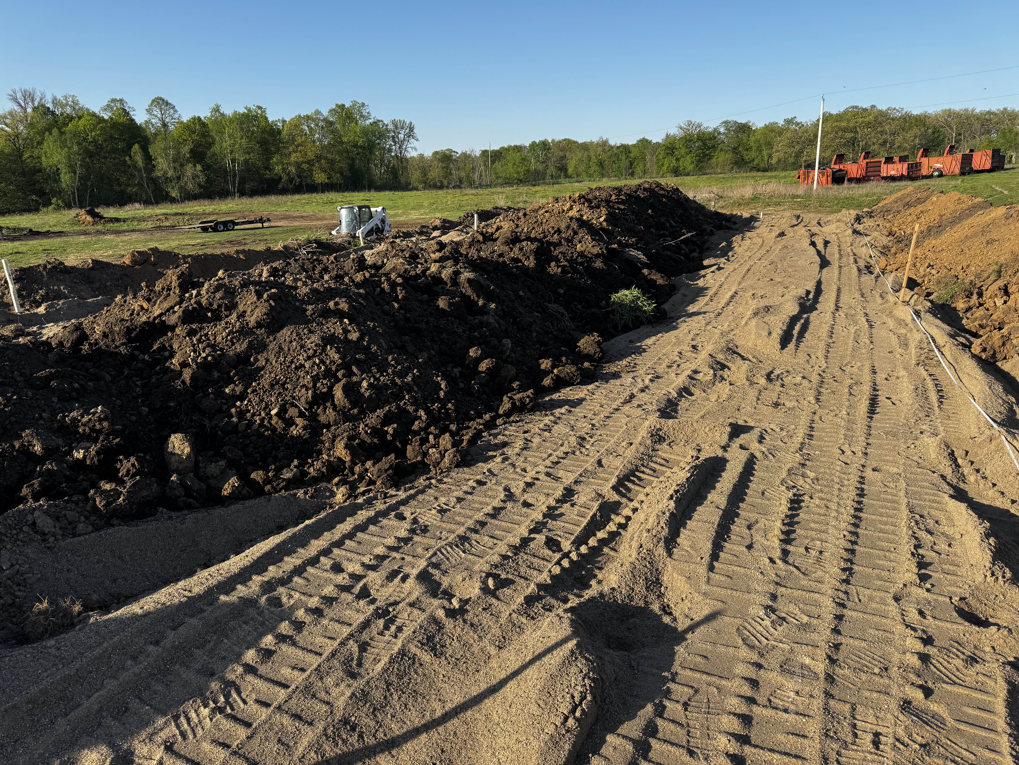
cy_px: 382
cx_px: 510
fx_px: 706
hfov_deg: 71.6
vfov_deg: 56.8
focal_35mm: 24
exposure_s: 1/2174
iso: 80
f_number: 1.78
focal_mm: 6.76
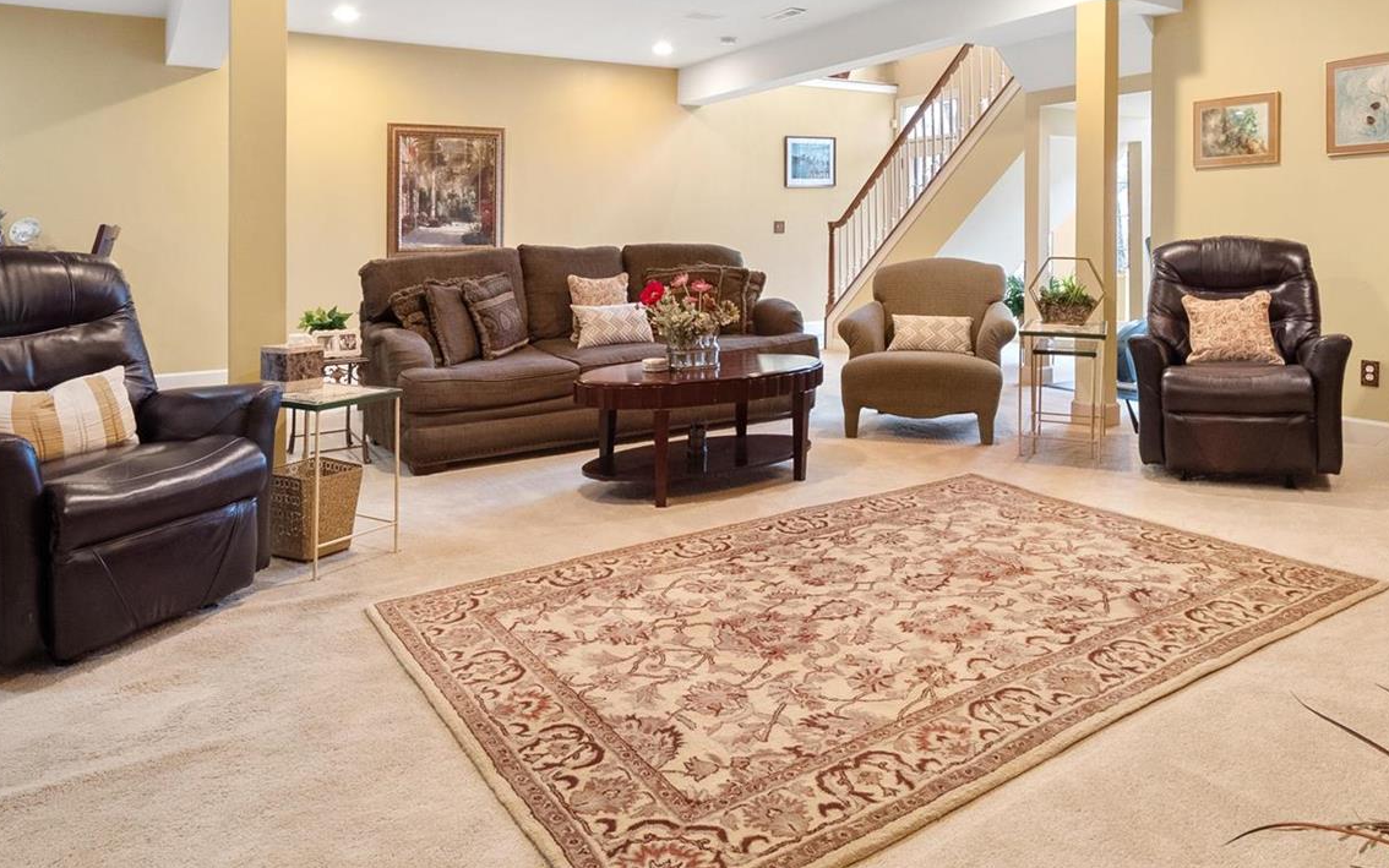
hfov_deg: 77.1
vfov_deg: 51.4
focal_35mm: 23
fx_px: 871
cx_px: 710
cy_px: 249
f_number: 6.3
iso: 800
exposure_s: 1/3
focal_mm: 8
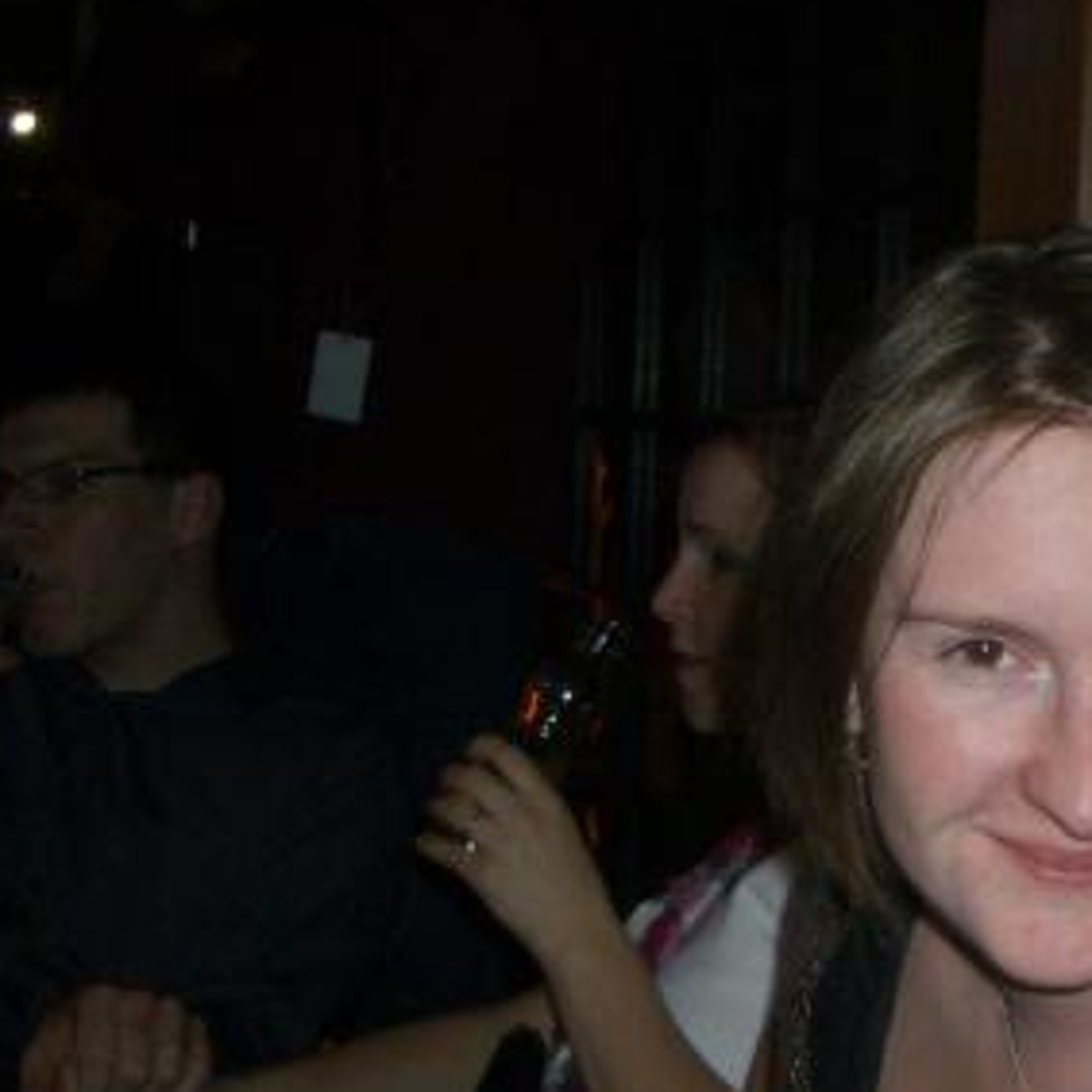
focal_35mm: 70
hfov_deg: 23.9
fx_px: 2498
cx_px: 1003
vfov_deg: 24.6
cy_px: 714
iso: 100
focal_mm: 5.8
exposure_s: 1/60
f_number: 2.6
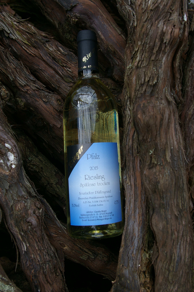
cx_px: 97
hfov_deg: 34.1
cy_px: 146
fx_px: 316
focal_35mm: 39
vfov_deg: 49.6
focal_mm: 26
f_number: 6.7
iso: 200
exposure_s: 1/125
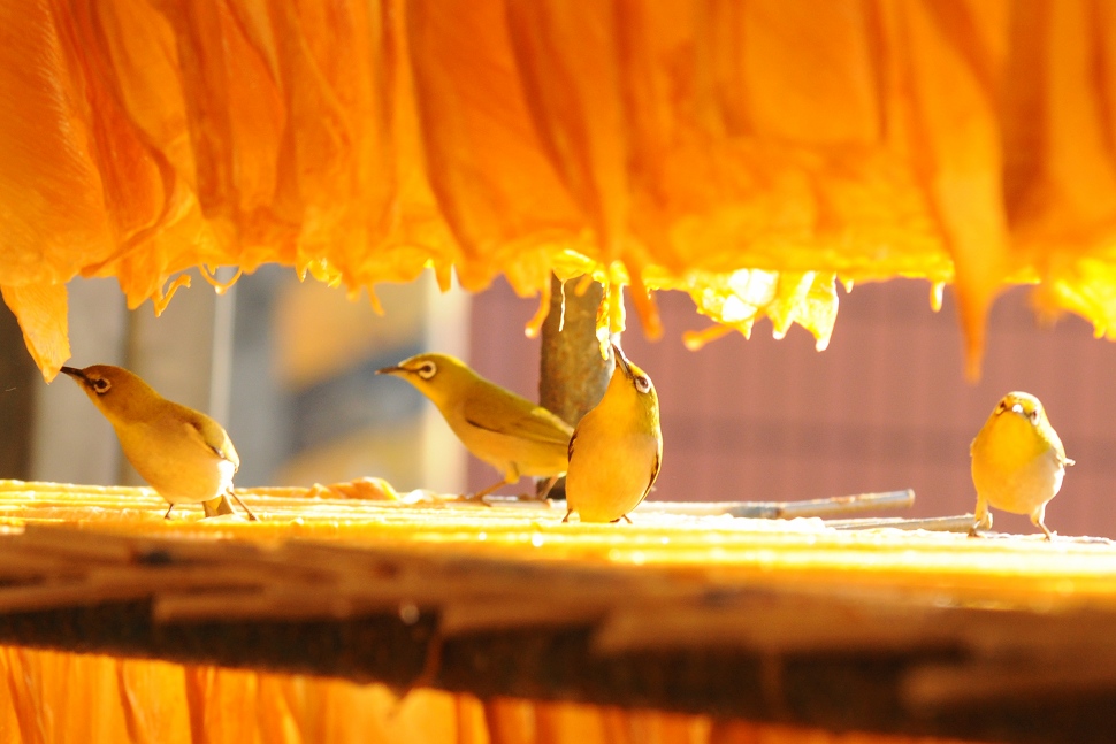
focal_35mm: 168
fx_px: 5208
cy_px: 372
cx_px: 558
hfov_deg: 12.2
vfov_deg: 8.2
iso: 400
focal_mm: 112
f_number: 6.3
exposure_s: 1/250
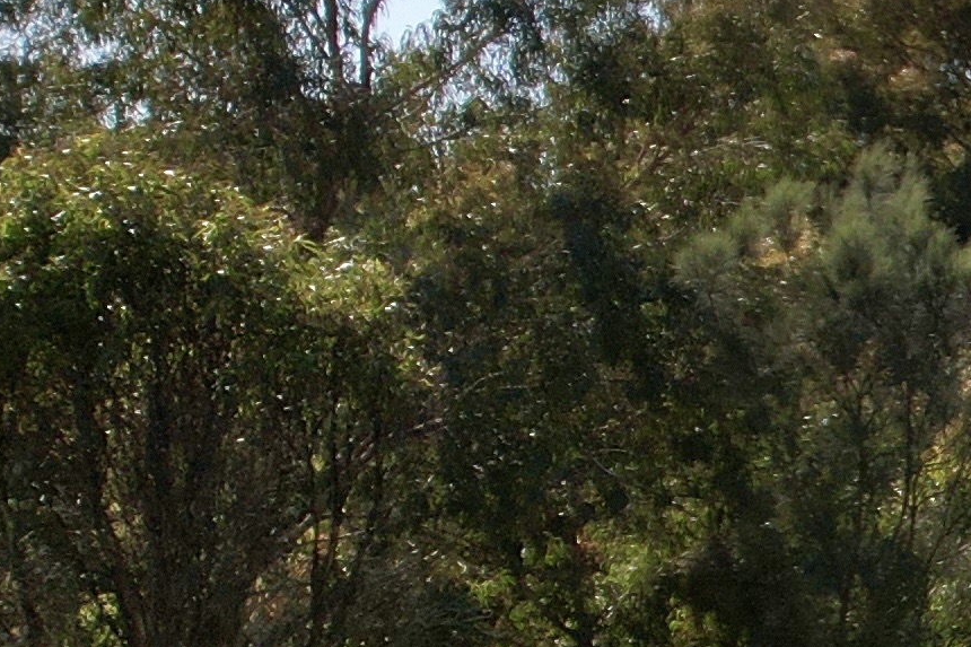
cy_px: 607
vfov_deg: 9.7
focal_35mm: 140
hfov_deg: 12.2
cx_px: 2219
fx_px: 3775
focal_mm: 8.38
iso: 100
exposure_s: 1/640
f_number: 2.8
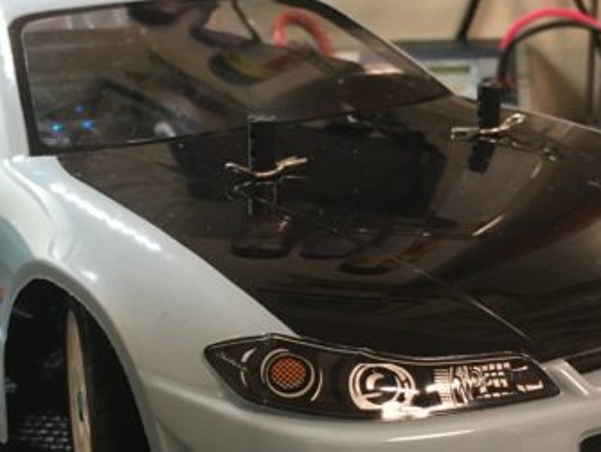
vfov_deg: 24.8
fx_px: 1025
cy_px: 277
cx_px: 281
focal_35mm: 59
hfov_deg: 32.7
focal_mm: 4.15
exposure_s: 1/30
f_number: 2.2
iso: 125
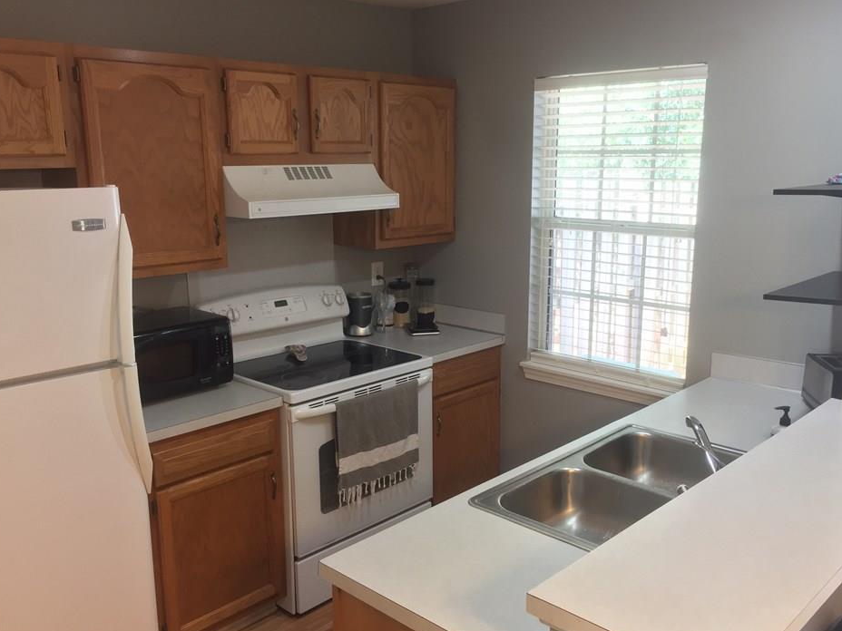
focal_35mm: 32
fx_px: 778
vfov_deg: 44.1
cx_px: 436
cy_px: 333
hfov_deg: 56.8
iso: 80
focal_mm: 4.15
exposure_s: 1/30
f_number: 2.2
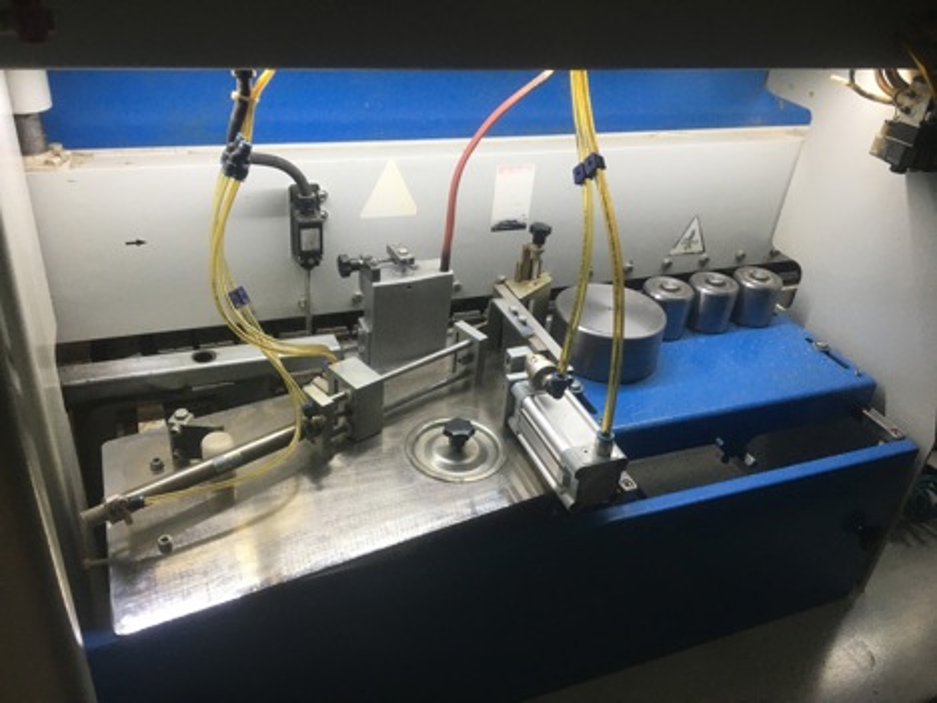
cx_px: 468
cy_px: 352
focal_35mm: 29
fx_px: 785
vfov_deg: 48.2
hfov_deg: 61.7
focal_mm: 4.15
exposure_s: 1/33
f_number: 2.2
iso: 50
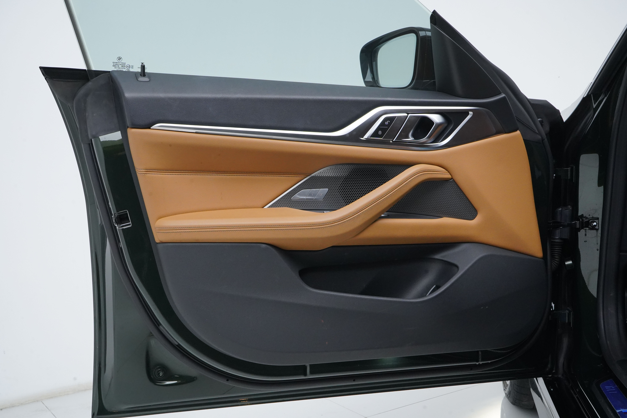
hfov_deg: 46.4
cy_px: 209
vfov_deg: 31.9
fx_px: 731
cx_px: 314
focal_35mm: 42
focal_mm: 42
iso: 3200
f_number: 13
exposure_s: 1/50
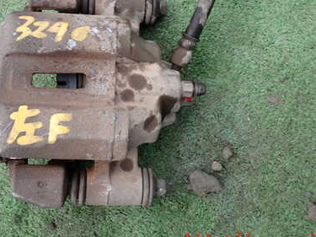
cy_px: 62
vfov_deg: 35.2
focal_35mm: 40
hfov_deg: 46.5
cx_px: 123
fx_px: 365
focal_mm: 4.5
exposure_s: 1/400
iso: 100
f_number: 2.8
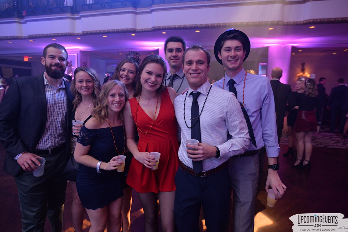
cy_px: 116
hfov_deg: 84.0
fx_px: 193
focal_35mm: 20
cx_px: 174
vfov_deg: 61.9
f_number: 3.5
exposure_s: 1/60
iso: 2000
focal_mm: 20
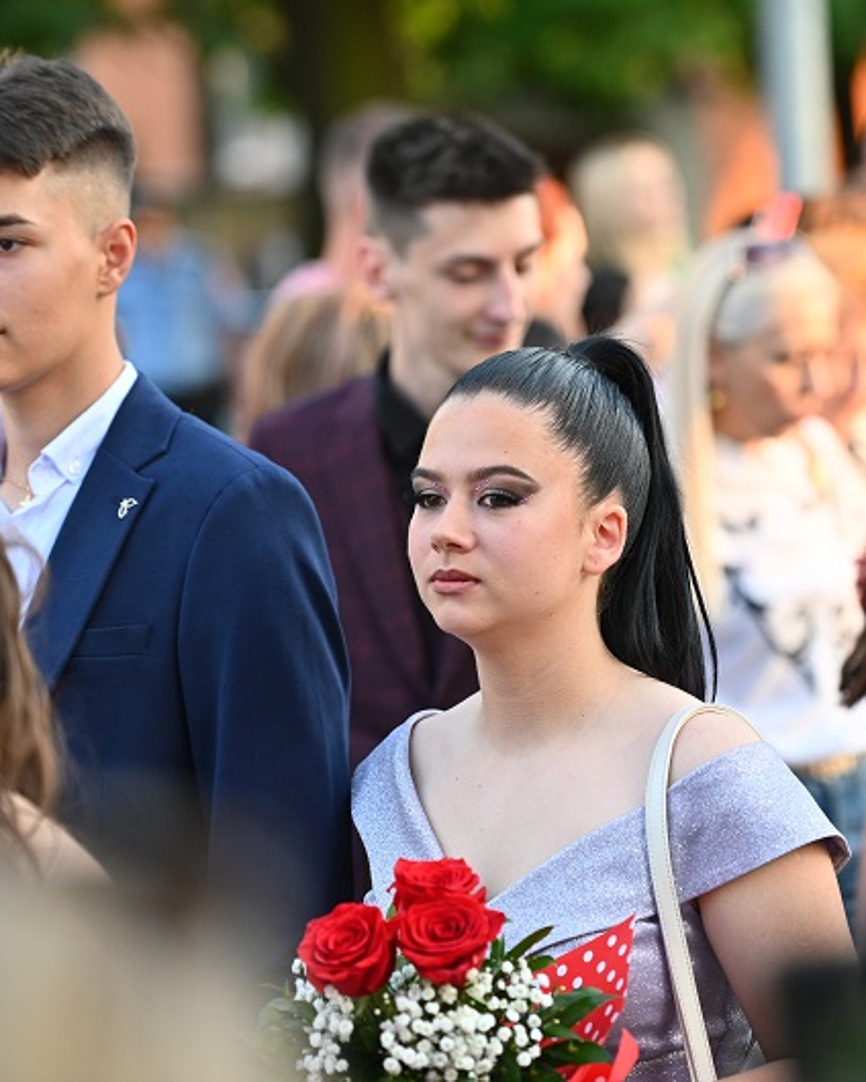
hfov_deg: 8.7
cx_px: 537
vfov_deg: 10.9
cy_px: 541
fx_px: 5671
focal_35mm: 177
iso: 800
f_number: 2.8
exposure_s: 1/1000
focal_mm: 125
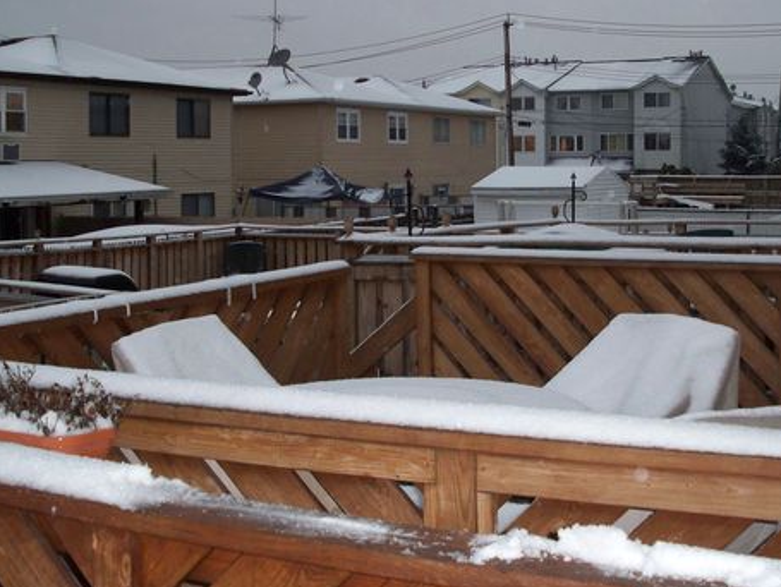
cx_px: 422
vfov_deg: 27.9
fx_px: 1174
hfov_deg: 36.8
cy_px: 187
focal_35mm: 52
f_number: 3.4
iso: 200
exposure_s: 1/30
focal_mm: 7.9
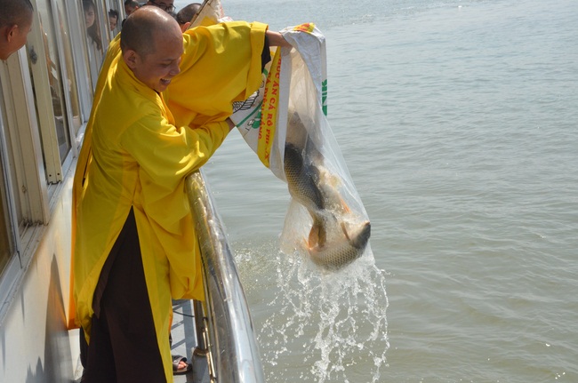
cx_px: 289
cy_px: 192
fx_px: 914
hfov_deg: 35.1
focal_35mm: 57
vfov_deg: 23.7
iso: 1000
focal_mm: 38
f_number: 16
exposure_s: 1/1000
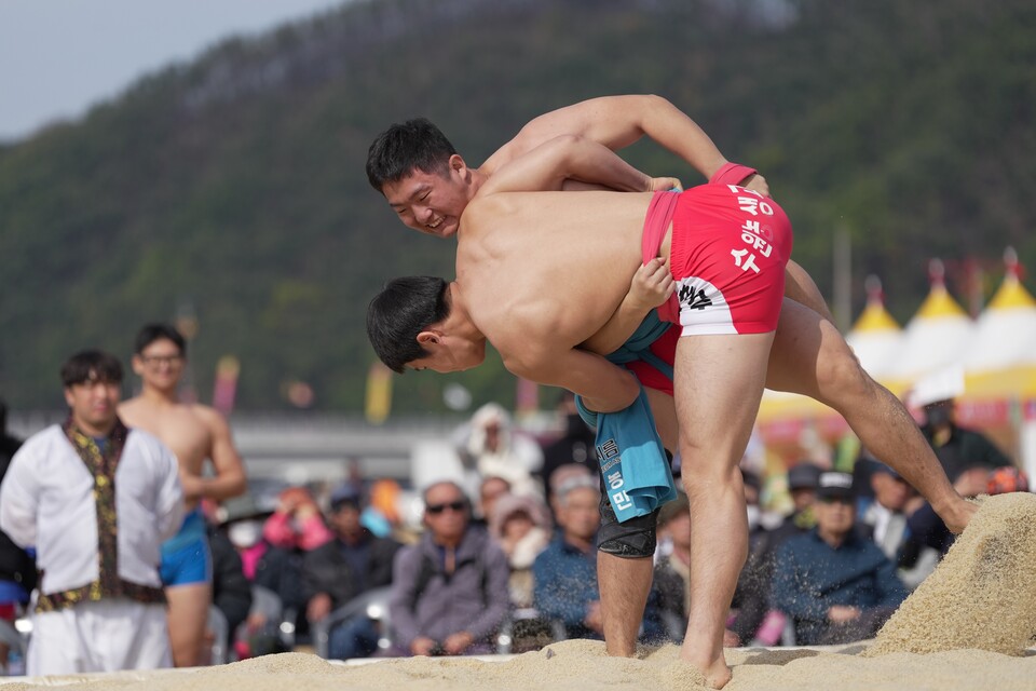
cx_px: 518
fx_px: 4719
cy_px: 346
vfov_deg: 8.4
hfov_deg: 12.5
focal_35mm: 164
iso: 250
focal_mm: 164
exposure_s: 1/5000
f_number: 3.2
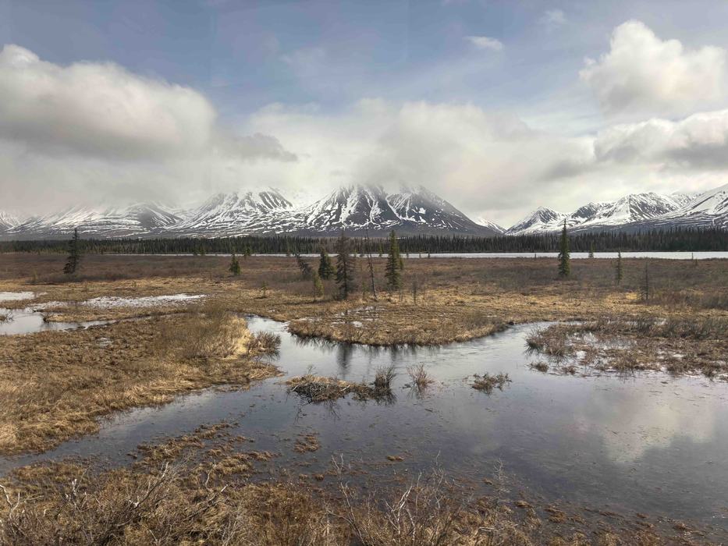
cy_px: 273
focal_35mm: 26
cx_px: 364
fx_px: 547
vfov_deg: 53.1
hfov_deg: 67.3
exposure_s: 1/1522
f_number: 1.6
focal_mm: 5.96
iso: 50
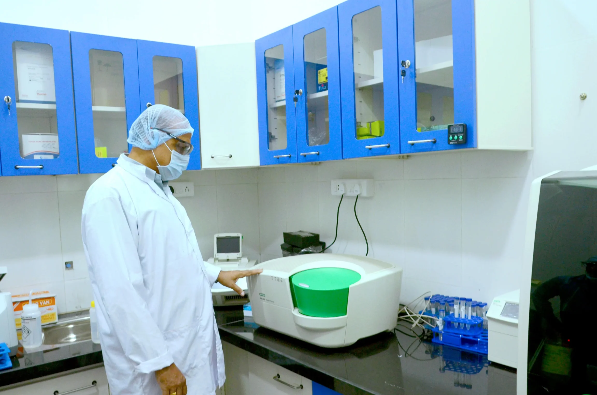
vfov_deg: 43.4
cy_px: 219
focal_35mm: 30
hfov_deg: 62.0
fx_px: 496
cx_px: 290
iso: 1000
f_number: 4.5
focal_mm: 18
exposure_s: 1/60
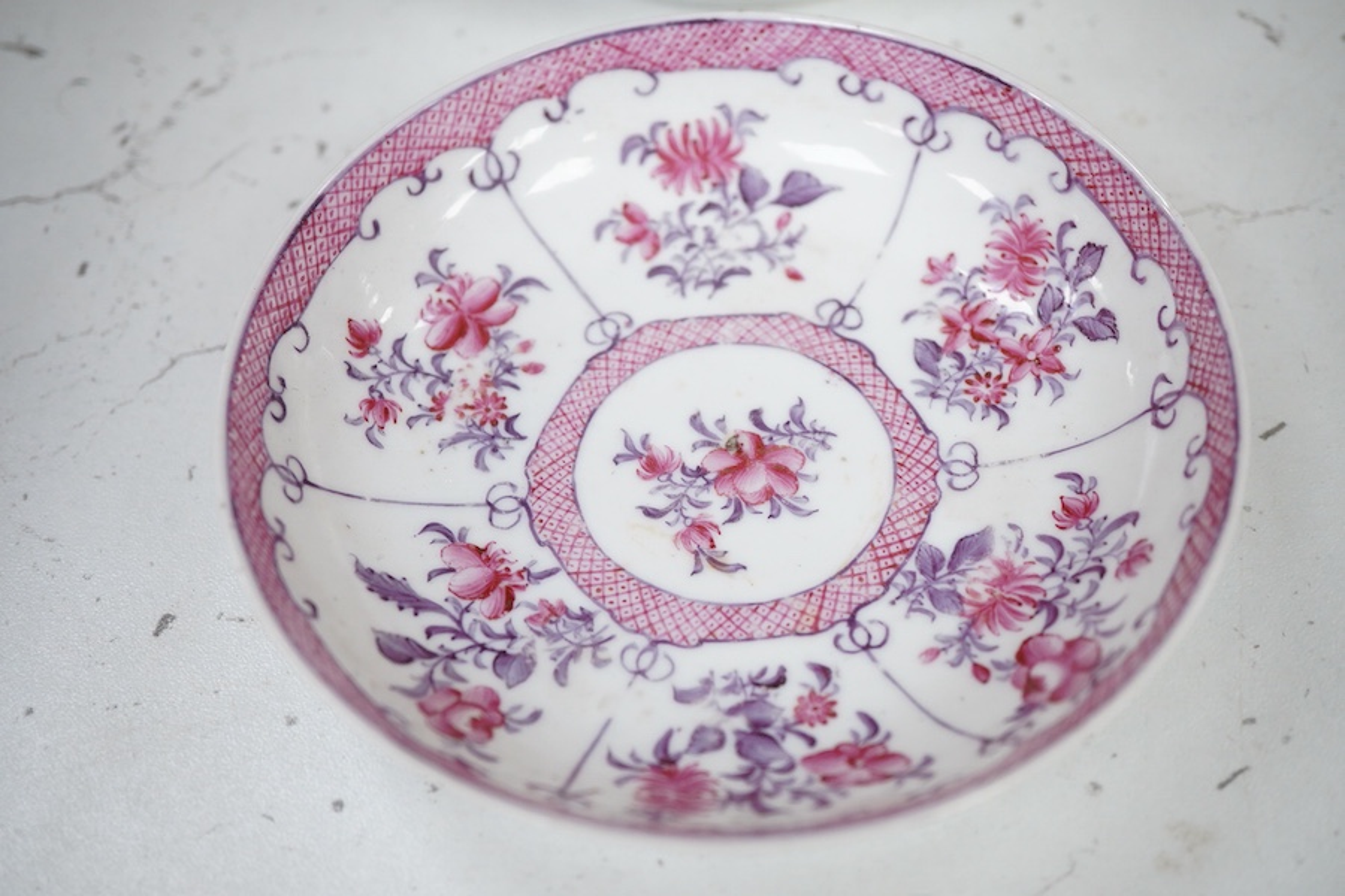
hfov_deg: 43.6
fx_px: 1681
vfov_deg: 29.9
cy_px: 448
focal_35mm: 45
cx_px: 672
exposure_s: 1/125
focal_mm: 30
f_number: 6.3
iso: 1250
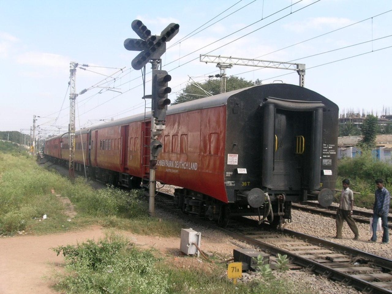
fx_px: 521
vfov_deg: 31.5
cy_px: 147
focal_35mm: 46
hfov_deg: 41.2
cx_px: 196
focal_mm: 9.5
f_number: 6.6
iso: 100
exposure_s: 1/210
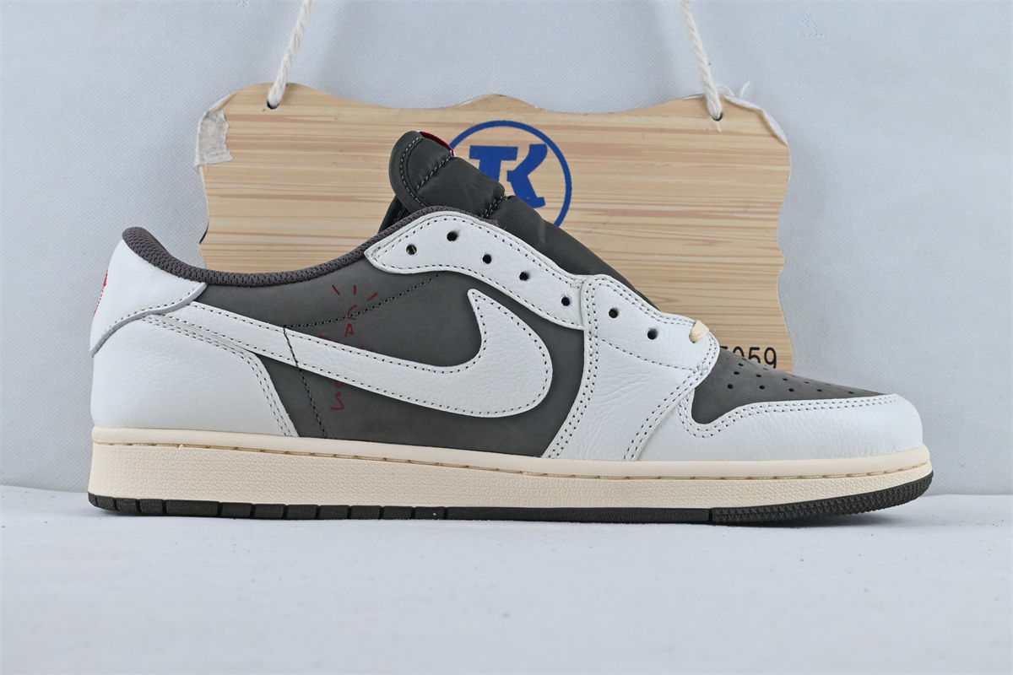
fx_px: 1266
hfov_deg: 43.6
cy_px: 338
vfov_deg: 29.9
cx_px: 506
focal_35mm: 45
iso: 1000
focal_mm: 30
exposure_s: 1/160
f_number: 10
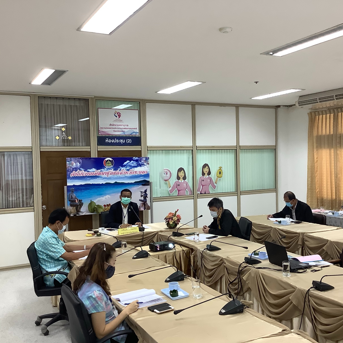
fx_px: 415
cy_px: 173
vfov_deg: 44.9
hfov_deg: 44.8
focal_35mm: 37
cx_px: 199
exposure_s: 1/50
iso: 100
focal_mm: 3.3
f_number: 2.4
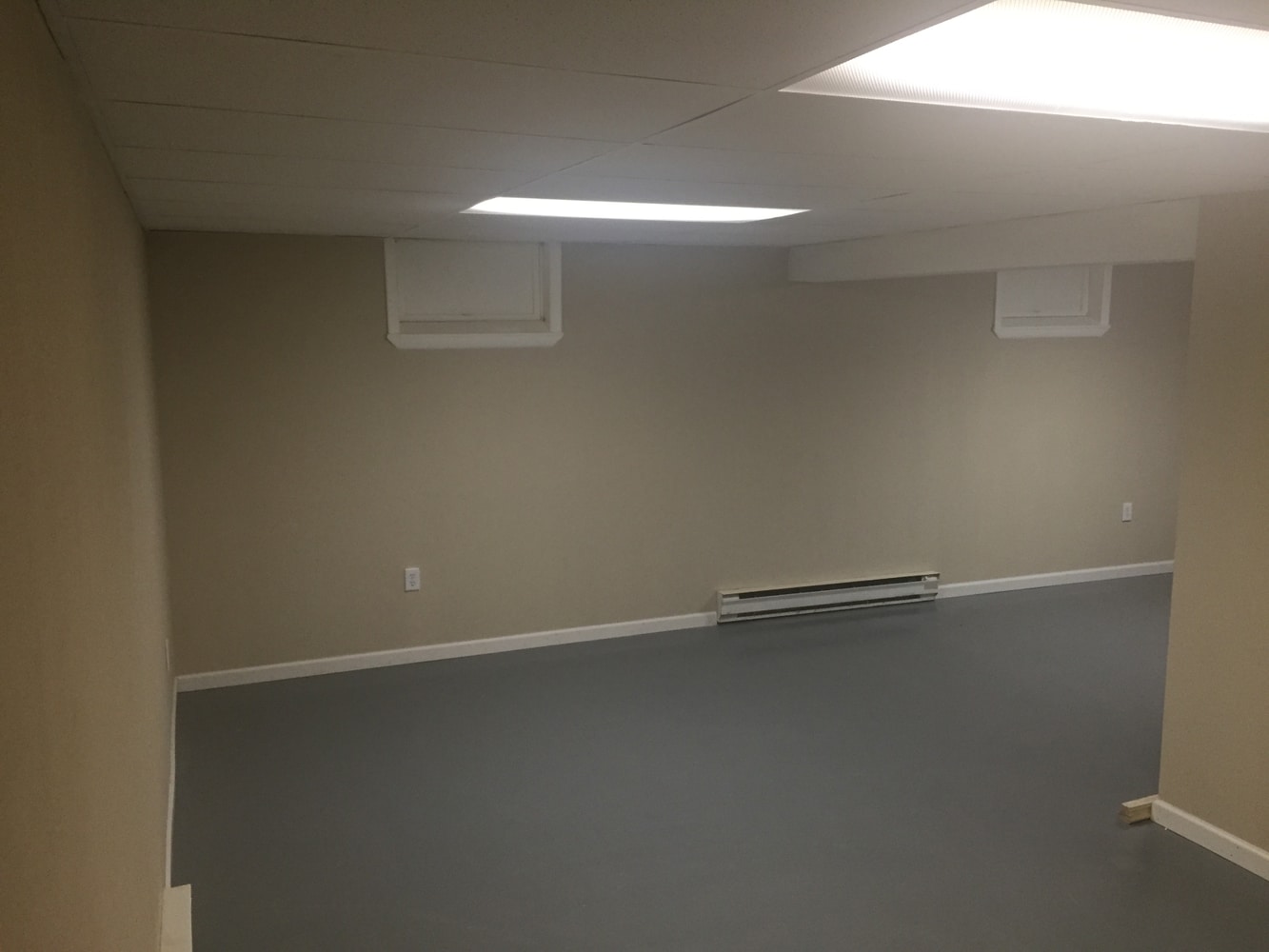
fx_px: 1063
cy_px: 476
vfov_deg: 48.2
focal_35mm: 29
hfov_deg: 61.7
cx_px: 634
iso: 160
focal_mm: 4.15
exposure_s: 1/30
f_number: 2.2
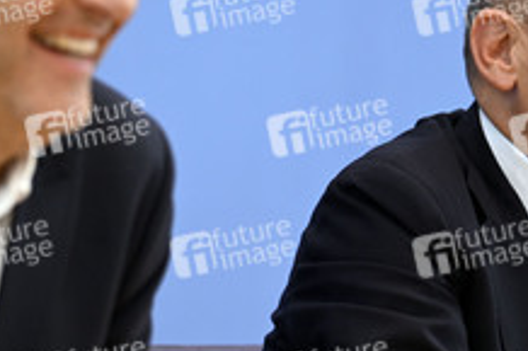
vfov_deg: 5.3
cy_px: 68
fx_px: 3796
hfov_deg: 8.0
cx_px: 265
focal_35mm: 259
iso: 1000
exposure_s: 1/800
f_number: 2.8
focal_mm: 125
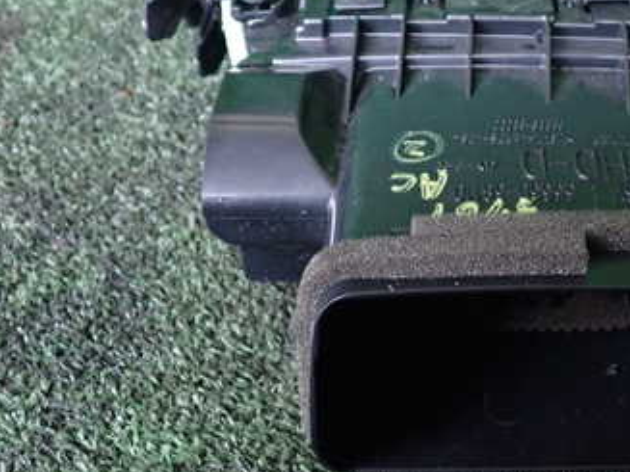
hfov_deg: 33.9
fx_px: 1001
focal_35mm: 55
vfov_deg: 26.4
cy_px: 164
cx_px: 507
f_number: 2.3
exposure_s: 1/15
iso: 800
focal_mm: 5.4
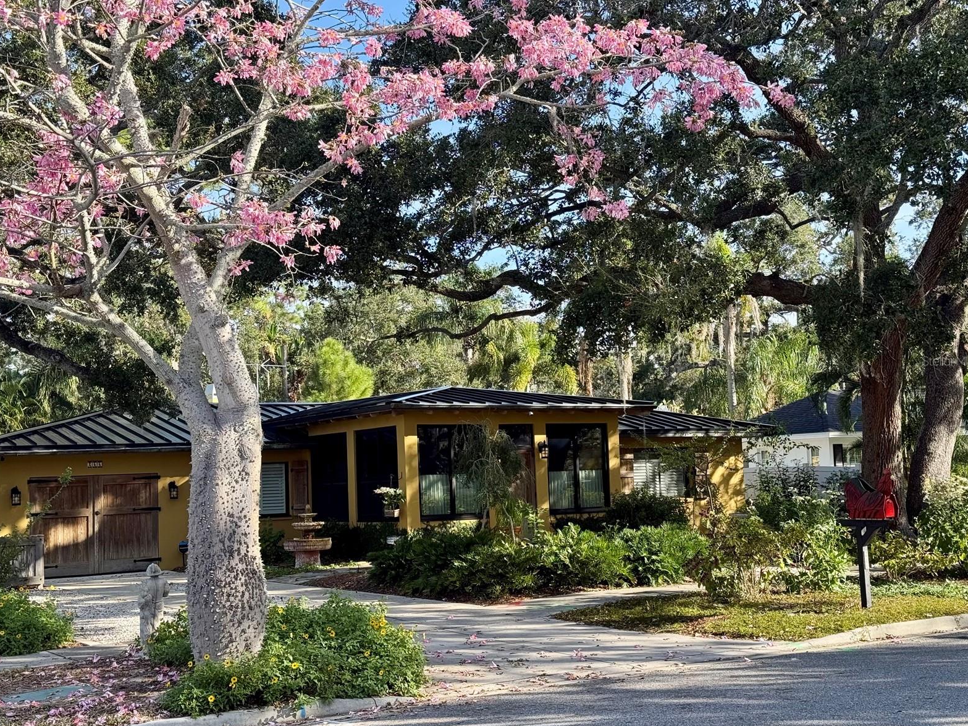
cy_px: 361
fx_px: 1371
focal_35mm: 49
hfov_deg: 38.9
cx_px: 486
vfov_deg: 29.7
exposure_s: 1/855
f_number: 1.78
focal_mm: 6.76
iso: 64
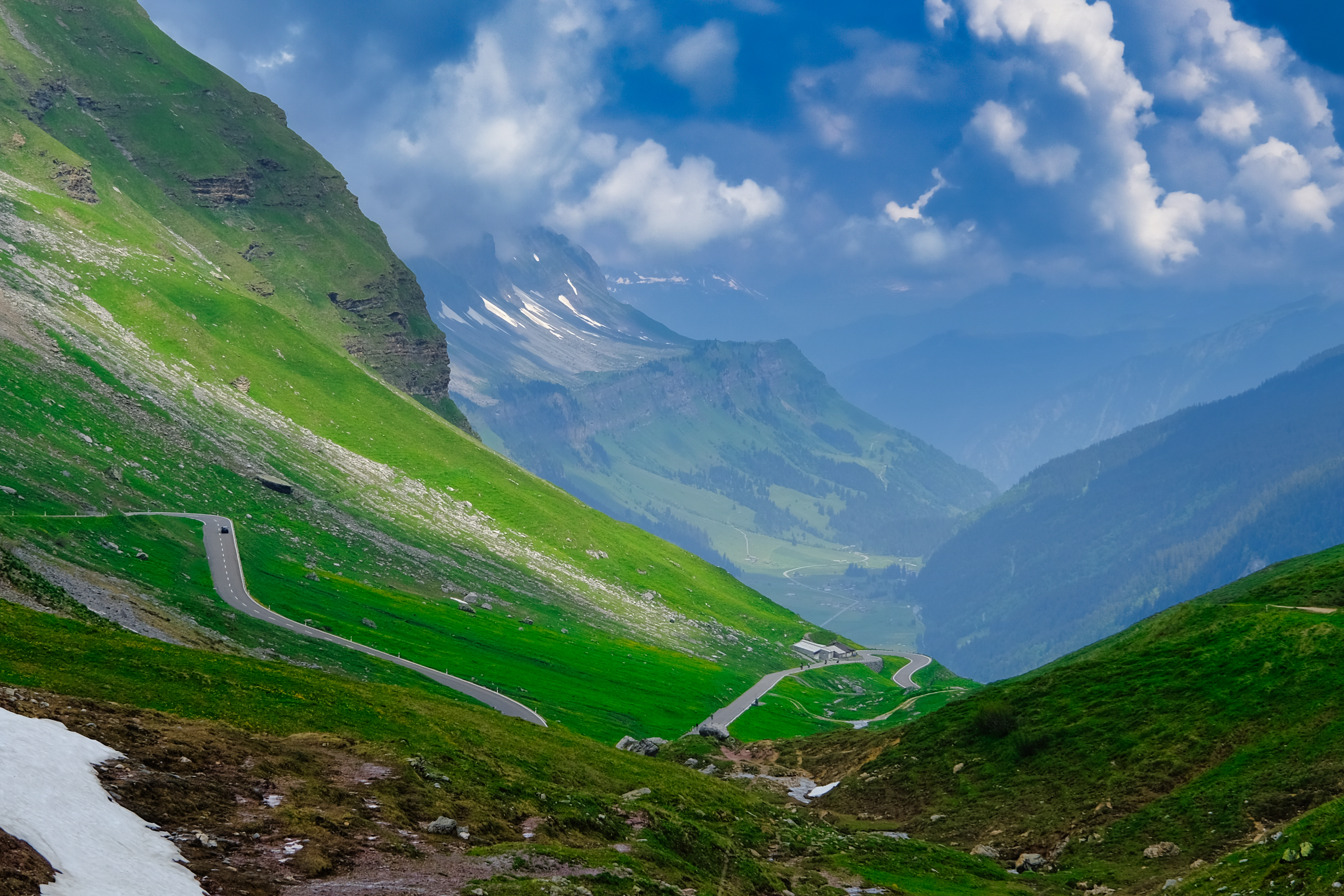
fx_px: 2538
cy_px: 472
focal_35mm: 68
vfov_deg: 20.0
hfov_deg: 29.6
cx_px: 593
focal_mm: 27.5
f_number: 4
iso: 160
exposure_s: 1/1500
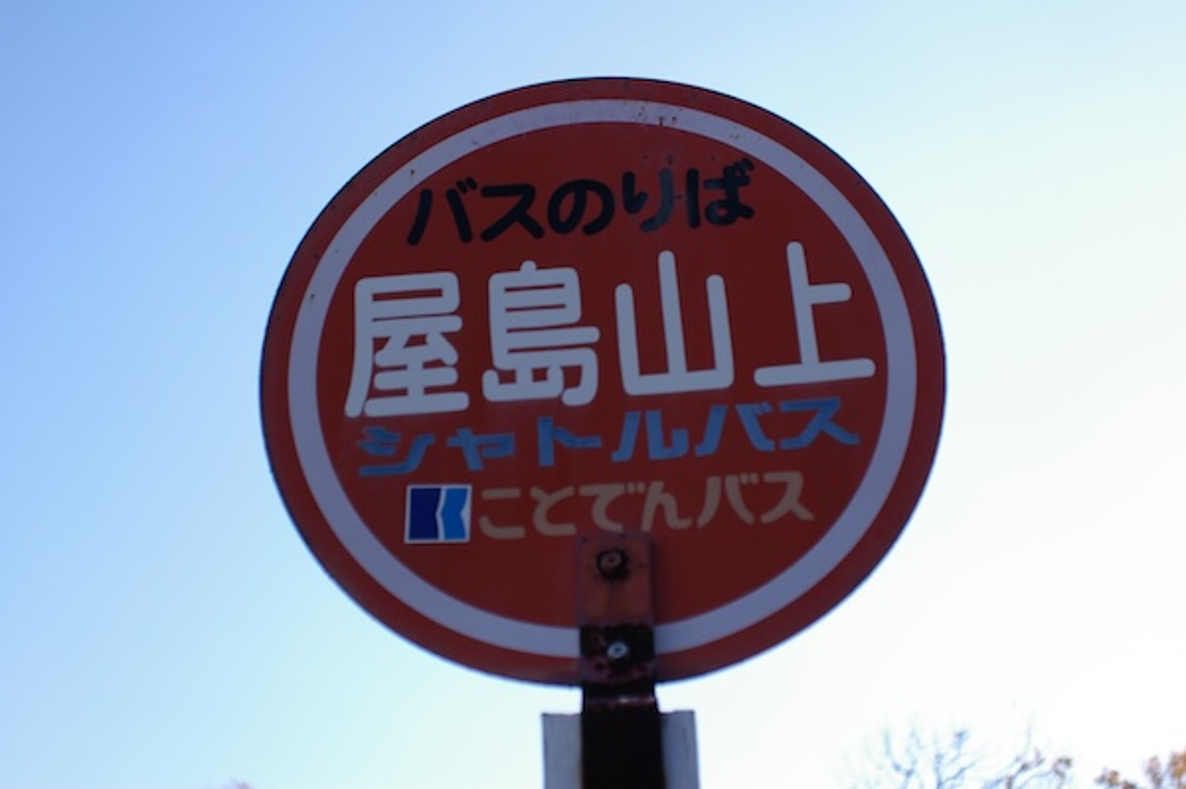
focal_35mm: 54
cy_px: 394
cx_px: 593
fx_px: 1777
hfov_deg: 36.9
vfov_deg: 25.0
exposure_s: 1/1500
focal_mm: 36
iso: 400
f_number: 4
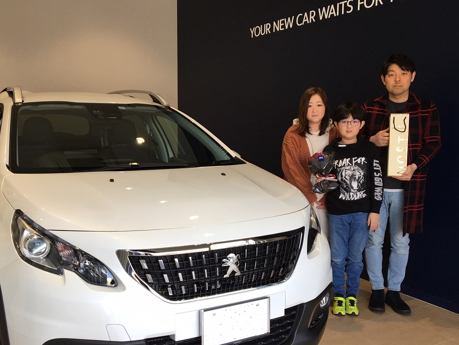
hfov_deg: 49.0
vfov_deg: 37.7
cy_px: 187
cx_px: 223
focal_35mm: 38
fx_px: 504
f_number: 2.2
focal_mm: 4.15
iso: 32
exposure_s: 1/120
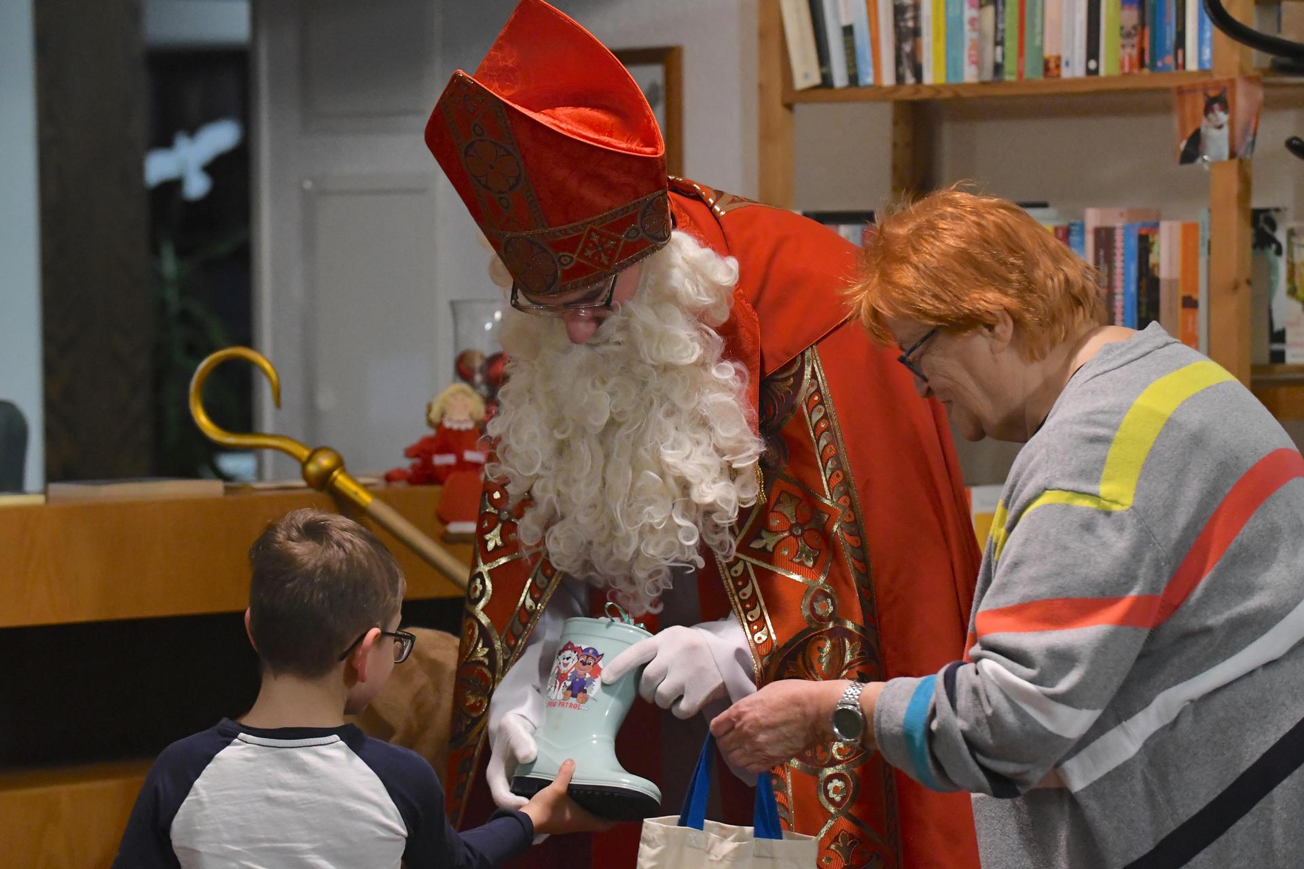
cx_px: 652
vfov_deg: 10.8
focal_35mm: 128
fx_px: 4618
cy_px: 434
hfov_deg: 16.1
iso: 5000
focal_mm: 85
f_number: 3.2
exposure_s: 1/125
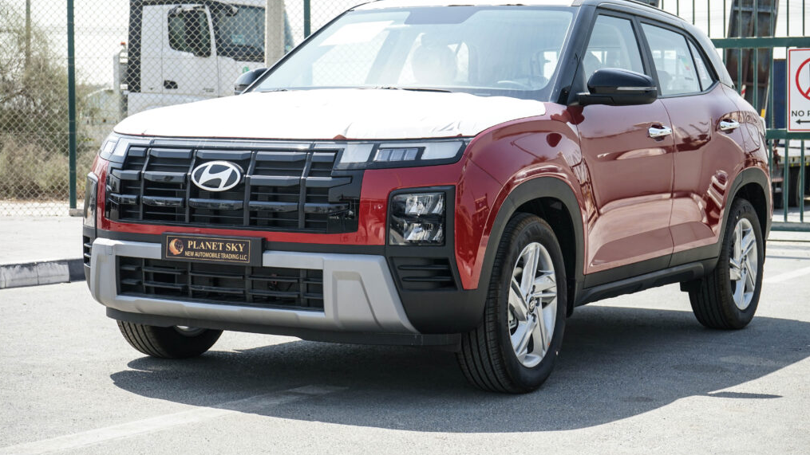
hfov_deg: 28.6
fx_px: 1589
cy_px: 190
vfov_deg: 16.3
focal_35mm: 74
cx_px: 403
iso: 400
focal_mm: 70
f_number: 9
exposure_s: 1/400
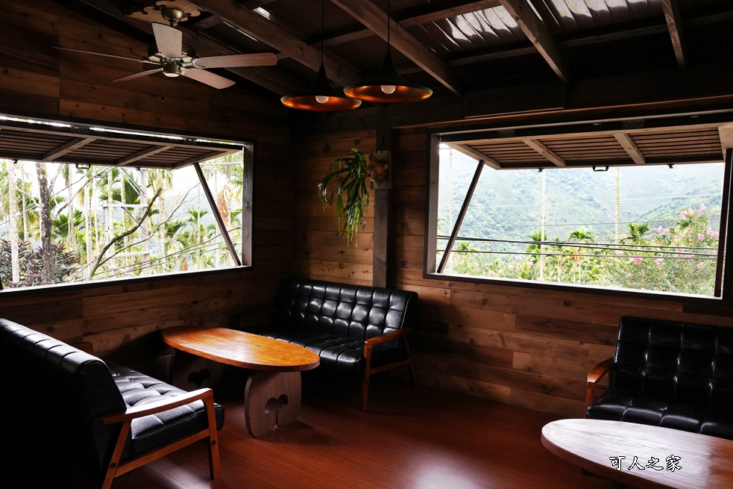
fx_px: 509
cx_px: 363
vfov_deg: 51.3
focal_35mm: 25
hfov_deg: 71.5
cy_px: 244
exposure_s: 1/320
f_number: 8
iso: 1600
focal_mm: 24
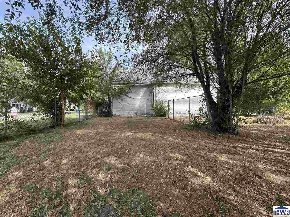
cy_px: 108
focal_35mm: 14
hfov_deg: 102.1
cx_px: 145
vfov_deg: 85.7
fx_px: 117
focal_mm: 2.22
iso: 40
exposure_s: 1/476
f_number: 2.2
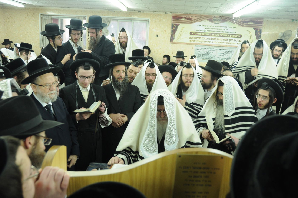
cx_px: 149
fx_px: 248
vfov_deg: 43.5
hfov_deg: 62.0
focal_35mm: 30
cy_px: 99
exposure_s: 1/25
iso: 500
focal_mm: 20
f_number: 4
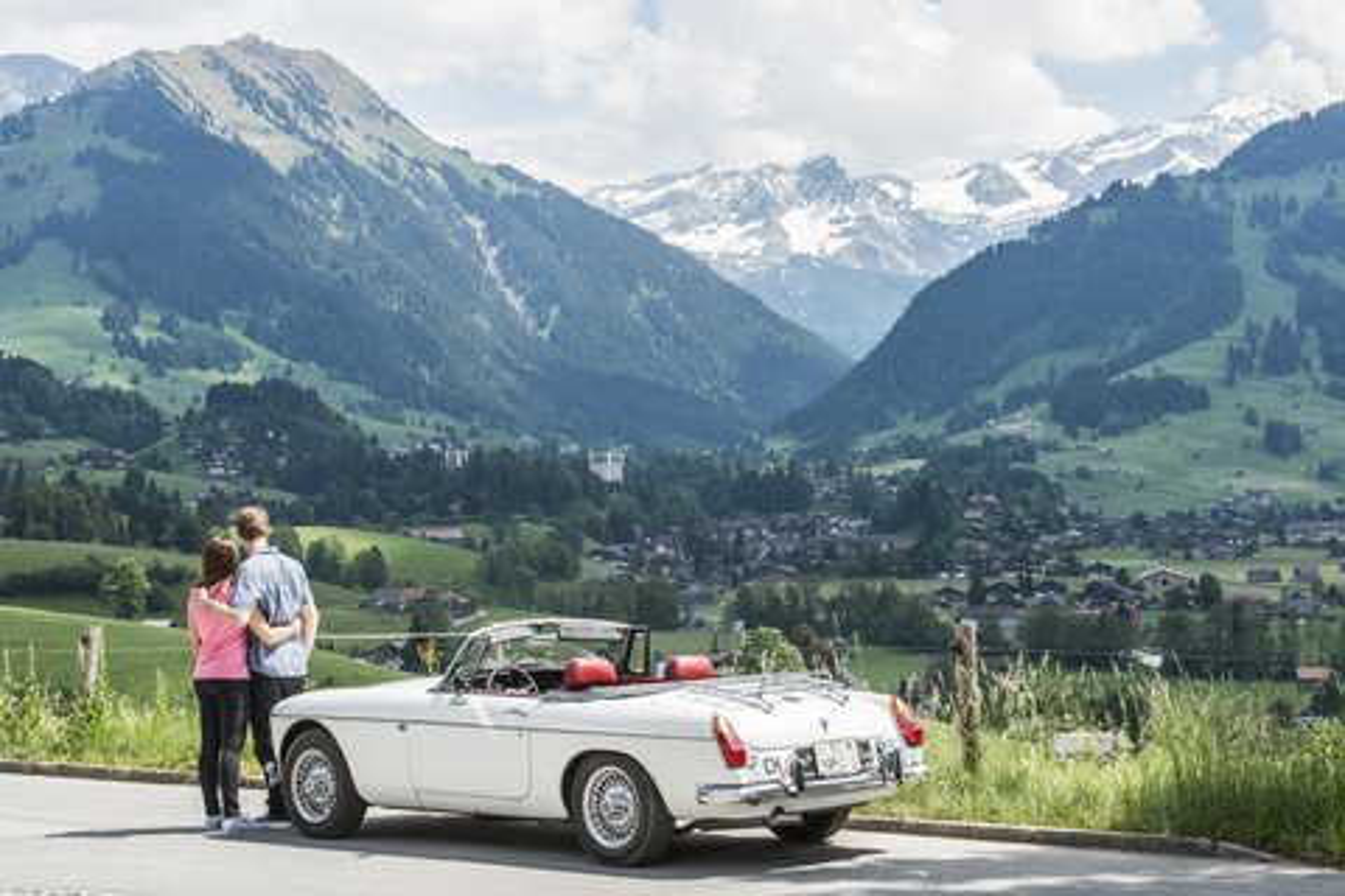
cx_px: 672
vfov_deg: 17.5
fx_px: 2914
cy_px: 448
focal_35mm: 78
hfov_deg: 26.0
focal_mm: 78
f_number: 9
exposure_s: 1/200
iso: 200
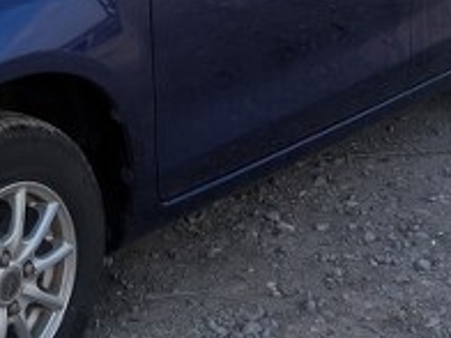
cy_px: -92
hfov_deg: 19.0
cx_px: 59
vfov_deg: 14.0
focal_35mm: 102
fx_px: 1329
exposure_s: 1/1821
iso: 48
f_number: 1.89
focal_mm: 5.43
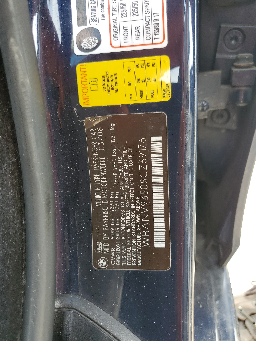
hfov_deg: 53.1
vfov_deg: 67.3
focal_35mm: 26
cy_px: 170
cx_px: 128
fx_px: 256
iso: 50
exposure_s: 1/128
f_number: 1.5
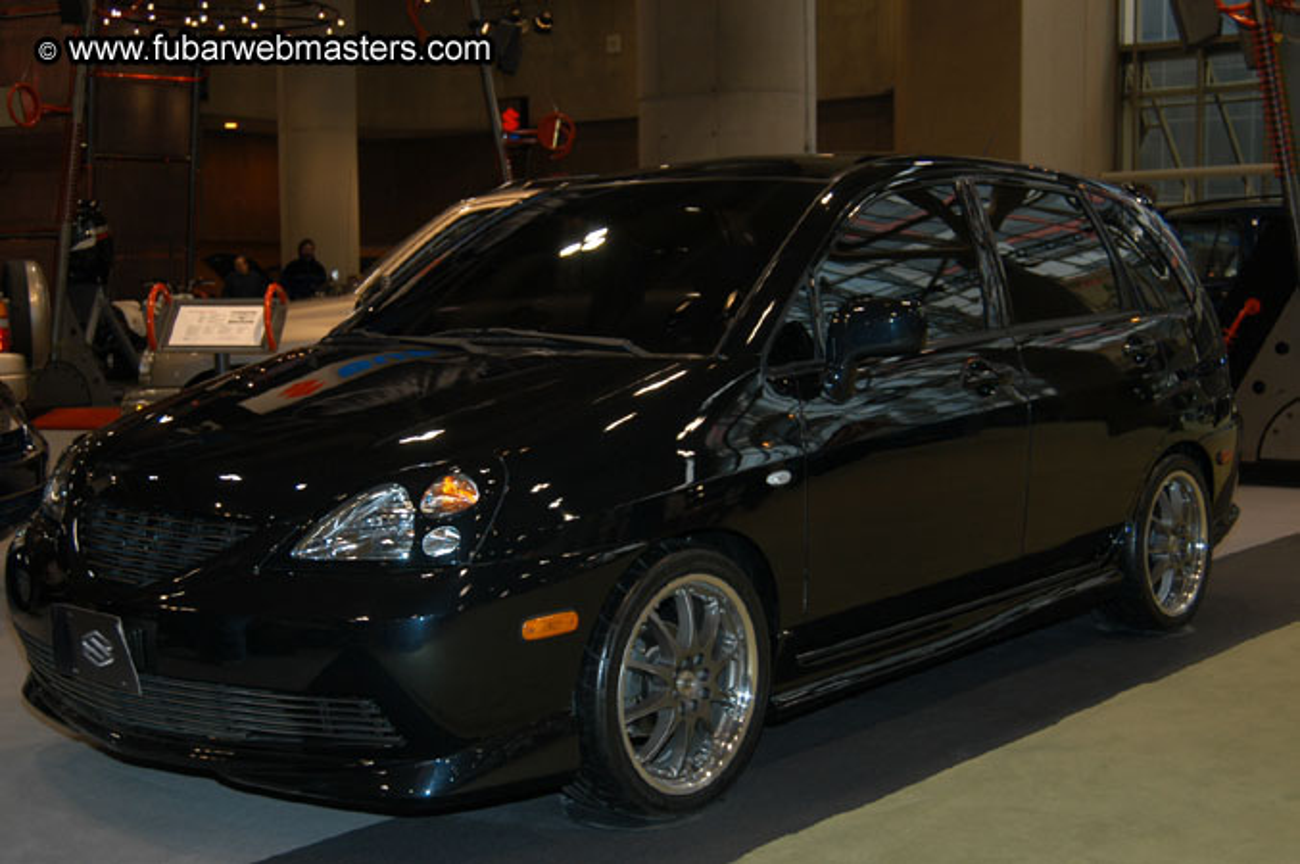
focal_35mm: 48
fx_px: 1732
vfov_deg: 28.0
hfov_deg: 41.1
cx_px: 650
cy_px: 432
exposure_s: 1/60
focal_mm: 32
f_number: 5
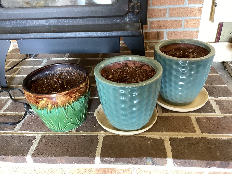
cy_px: 87
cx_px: 116
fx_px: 208
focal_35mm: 31
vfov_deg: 45.4
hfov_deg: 58.3
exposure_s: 1/60
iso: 160
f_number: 2.4
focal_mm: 3.3
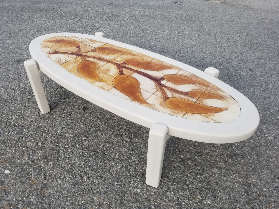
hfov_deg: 67.3
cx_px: 140
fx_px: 210
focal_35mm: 26
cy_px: 104
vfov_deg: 53.1
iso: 50
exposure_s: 1/1184
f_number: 1.7
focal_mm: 4.25
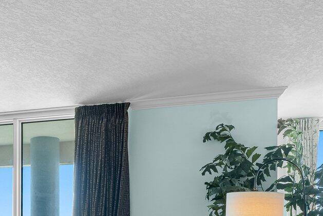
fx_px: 462
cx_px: 41
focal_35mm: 51
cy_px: 238
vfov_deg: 24.5
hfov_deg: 36.5
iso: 400
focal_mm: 10.5
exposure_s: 1/15
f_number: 9
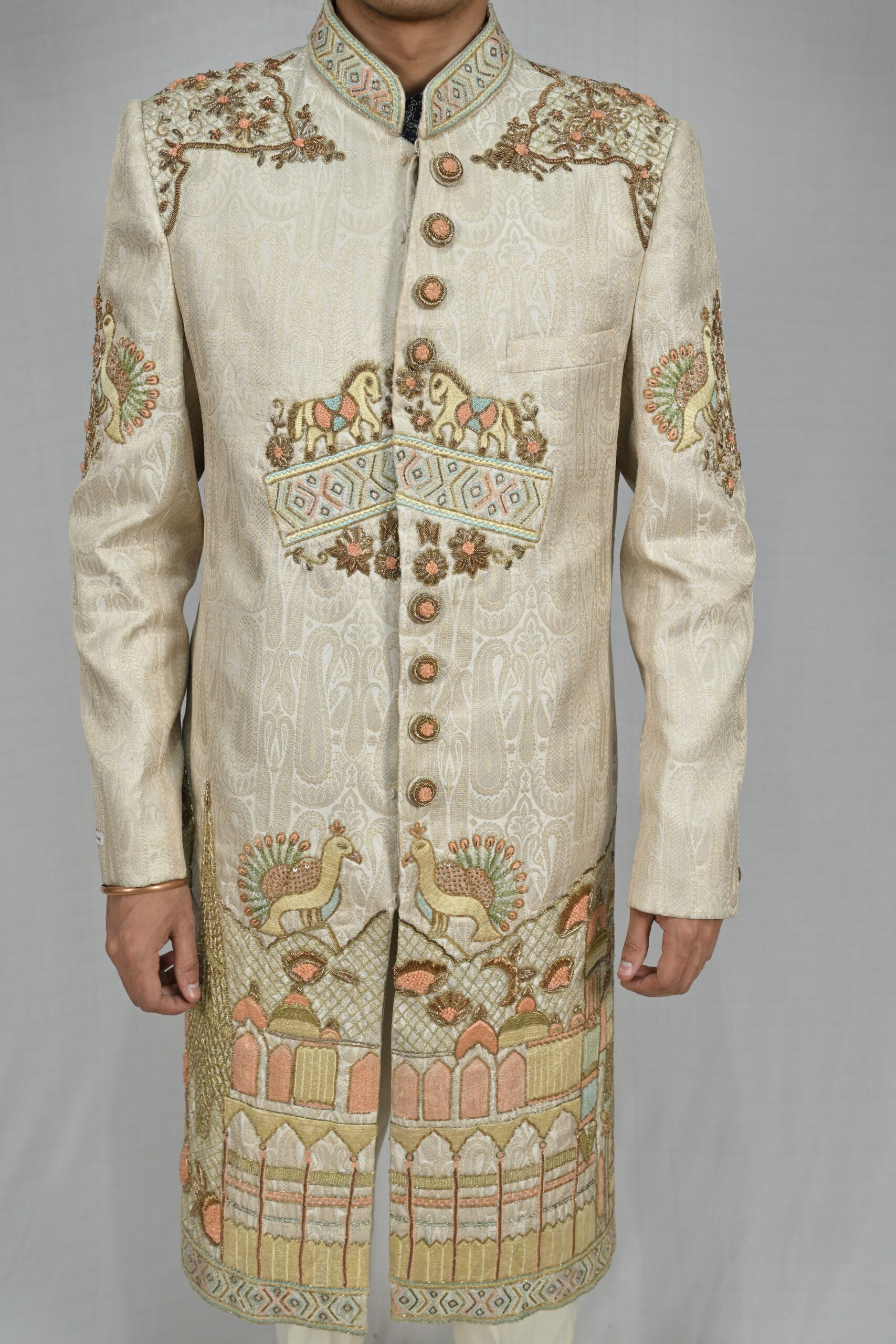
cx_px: 448
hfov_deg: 35.9
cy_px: 672
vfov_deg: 51.9
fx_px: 1381
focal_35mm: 37
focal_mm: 37
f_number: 5.6
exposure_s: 1/125
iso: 500
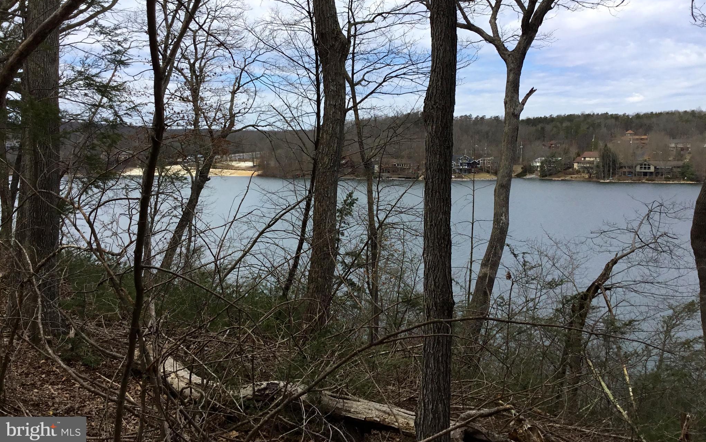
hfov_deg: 58.1
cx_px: 354
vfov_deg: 38.2
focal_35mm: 33
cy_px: 179
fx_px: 635
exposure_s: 1/1381
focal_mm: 3.3
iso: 25
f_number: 2.4
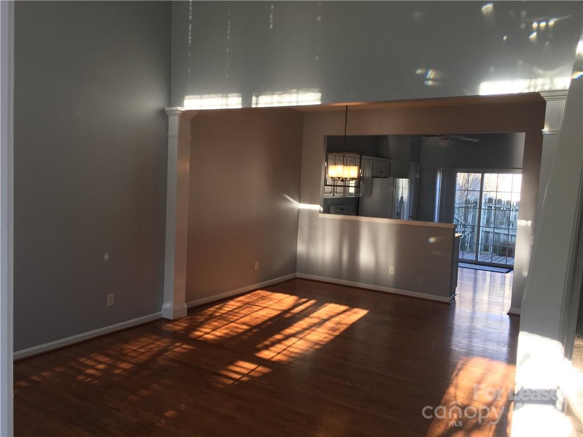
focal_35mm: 29
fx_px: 488
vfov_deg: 48.2
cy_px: 218
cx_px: 292
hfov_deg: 61.7
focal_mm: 4.15
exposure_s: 1/60
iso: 32
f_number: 2.2
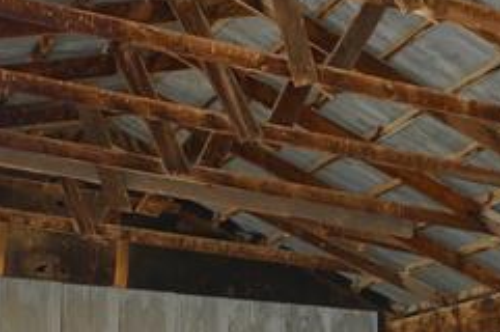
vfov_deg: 13.1
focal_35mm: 102
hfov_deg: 19.3
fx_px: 1415
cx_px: 527
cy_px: 392
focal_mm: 16
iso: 400
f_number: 4
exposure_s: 1/160
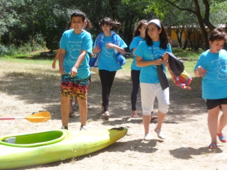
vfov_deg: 17.6
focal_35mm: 84
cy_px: 85
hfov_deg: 23.3
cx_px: 114
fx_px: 551
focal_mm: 14
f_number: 5.1
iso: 80
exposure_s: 1/125
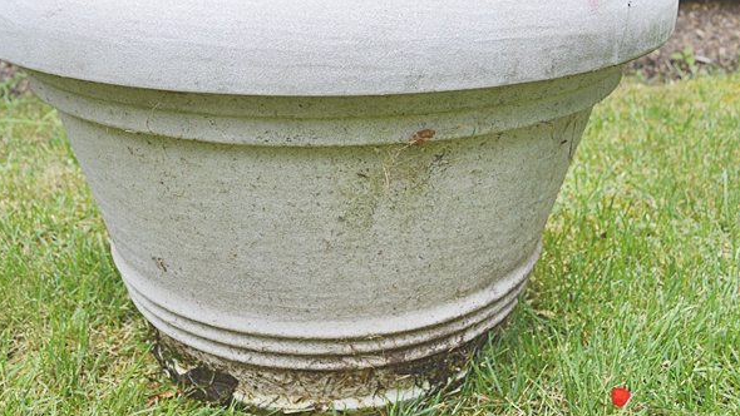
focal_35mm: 41
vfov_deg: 28.9
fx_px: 805
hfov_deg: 49.3
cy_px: 150
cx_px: 335
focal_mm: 22
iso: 200
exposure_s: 1/125
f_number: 5.6
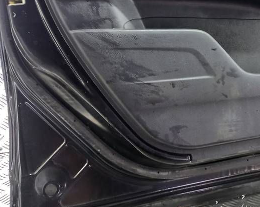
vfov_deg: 31.3
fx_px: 369
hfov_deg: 37.5
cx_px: 205
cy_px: 82
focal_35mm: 48
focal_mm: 4.6
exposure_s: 1/33
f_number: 1.8
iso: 250
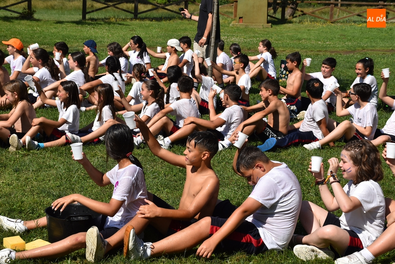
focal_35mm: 78
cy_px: 132
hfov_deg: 26.0
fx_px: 857
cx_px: 198
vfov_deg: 17.5
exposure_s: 1/500
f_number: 10
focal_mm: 52
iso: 200
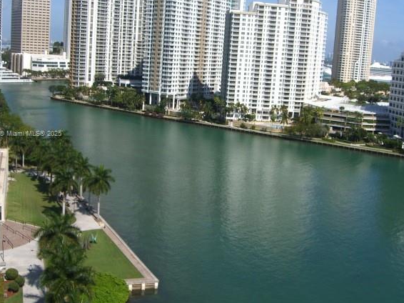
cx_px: 191
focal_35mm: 43
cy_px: 134
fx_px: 502
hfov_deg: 43.9
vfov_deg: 33.5
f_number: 8
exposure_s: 1/250
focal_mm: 7.9
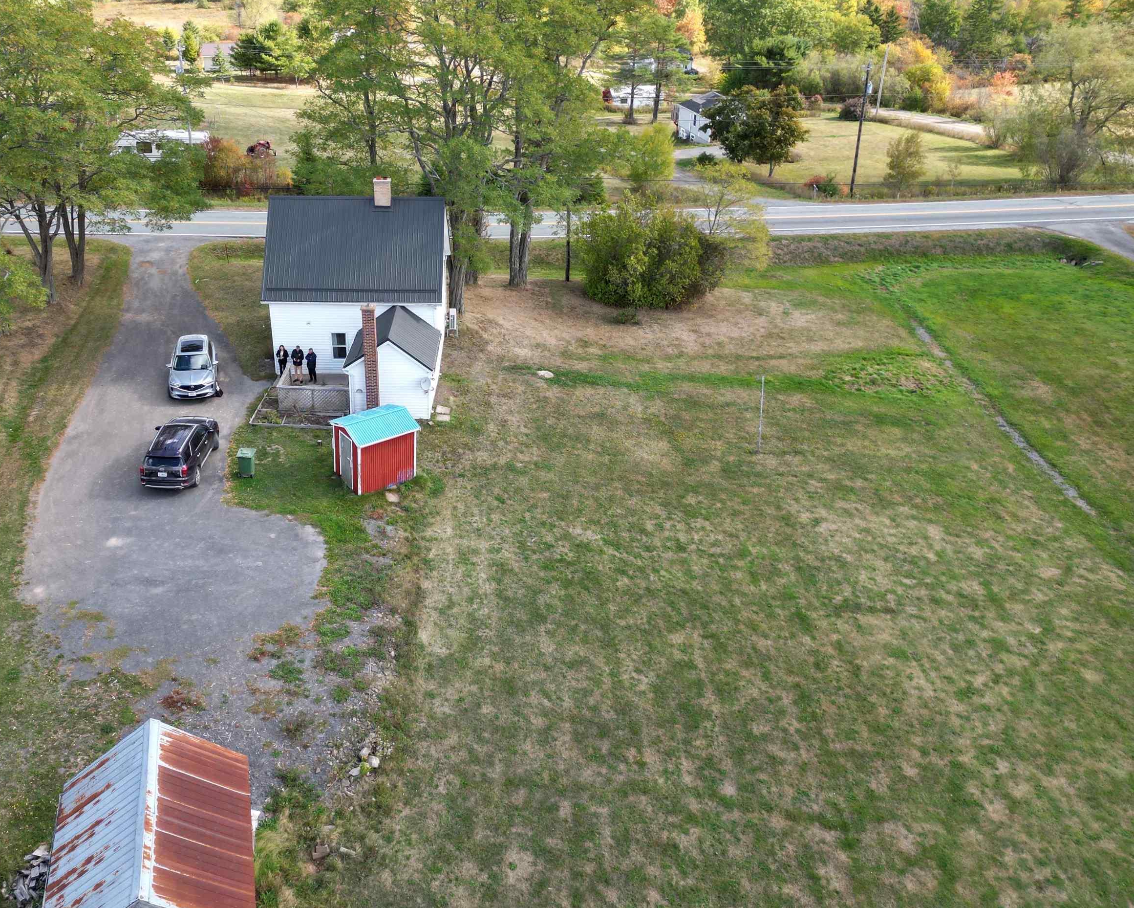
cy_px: 393
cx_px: 447
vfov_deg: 47.0
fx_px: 1040
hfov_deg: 56.7
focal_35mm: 31
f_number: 1.7
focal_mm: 6.72
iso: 140
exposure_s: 1/1000
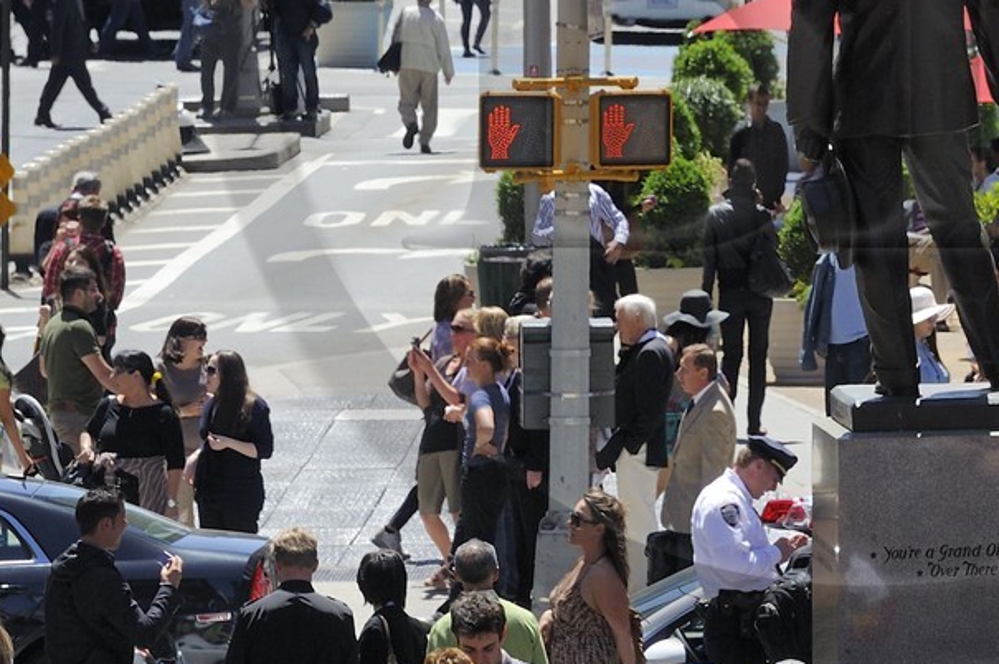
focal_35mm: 463
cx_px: 869
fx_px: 12834
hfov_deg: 4.5
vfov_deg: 3.0
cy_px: -20
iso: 200
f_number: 9
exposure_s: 1/200
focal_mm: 175
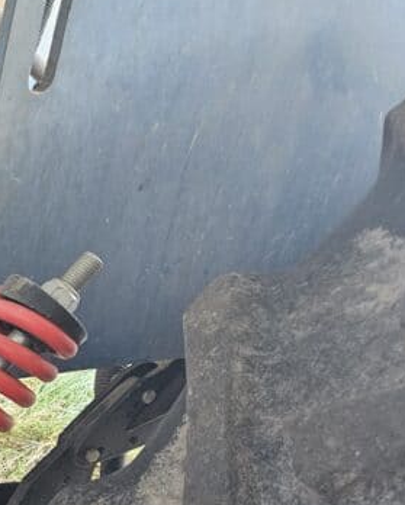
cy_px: 495
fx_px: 988
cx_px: -308
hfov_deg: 18.5
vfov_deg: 27.2
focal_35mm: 66
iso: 500
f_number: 1.8
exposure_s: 1/100
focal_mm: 5.4
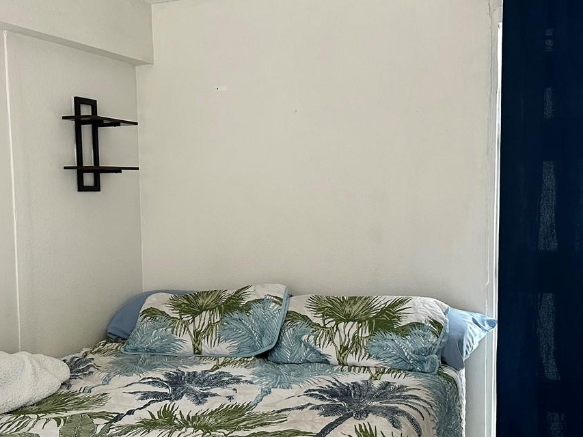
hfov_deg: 41.8
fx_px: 758
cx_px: 221
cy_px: 262
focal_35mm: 45
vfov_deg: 32.1
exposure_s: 1/120
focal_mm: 6.86
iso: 200
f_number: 1.78
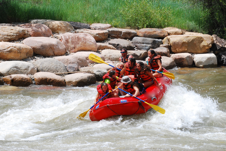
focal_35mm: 174
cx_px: 113
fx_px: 1094
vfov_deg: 7.9
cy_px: 76
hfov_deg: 11.8
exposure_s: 1/640
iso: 500
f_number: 14
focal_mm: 116
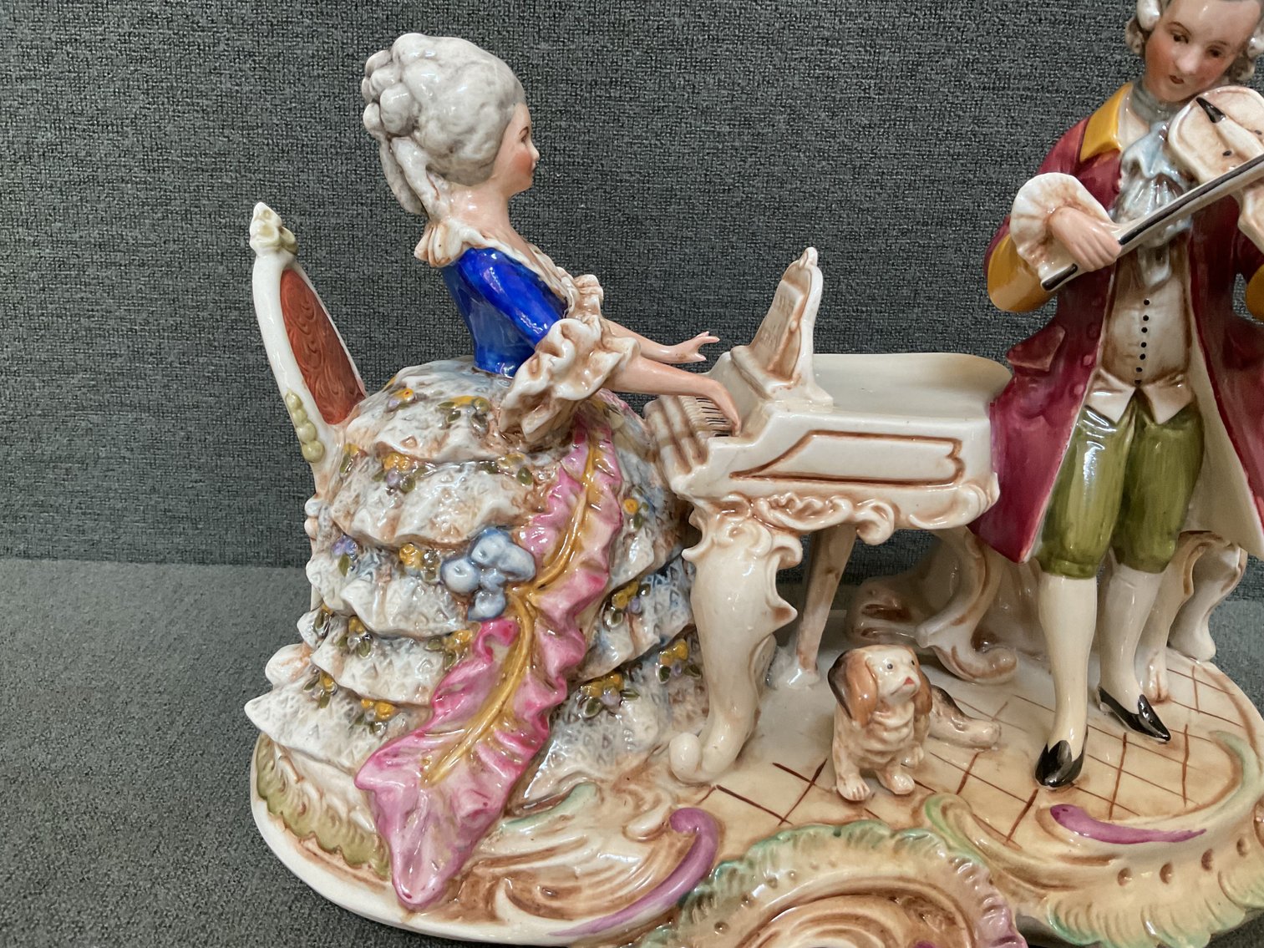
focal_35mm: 29
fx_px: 1059
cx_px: 632
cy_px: 474
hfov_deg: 61.7
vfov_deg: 48.2
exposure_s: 1/60
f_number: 1.8
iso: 125
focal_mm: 3
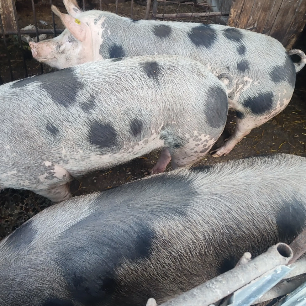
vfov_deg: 55.6
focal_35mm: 29
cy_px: 160
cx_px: 152
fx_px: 290
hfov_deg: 55.6
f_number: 1.89
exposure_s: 1/33
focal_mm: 5.89
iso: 286
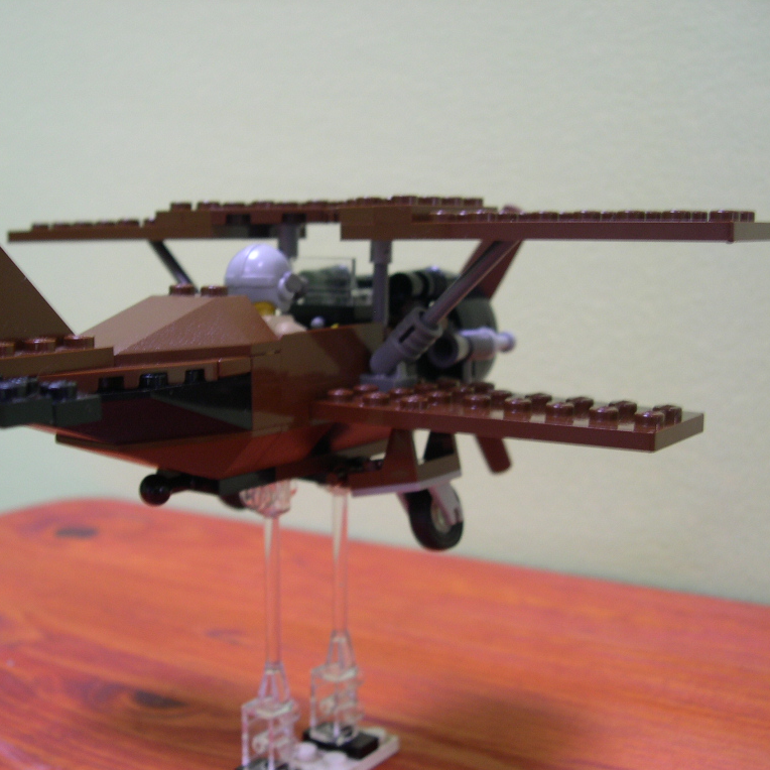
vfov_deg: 37.6
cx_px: 291
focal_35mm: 45
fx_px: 1132
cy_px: 384
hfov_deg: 37.3
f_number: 2.8
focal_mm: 8
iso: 100
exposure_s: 1/18
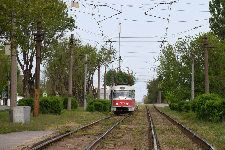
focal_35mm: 160
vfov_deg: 8.6
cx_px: 123
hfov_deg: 12.9
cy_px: 74
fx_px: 997
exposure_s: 1/500
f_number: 8
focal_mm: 95
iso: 200
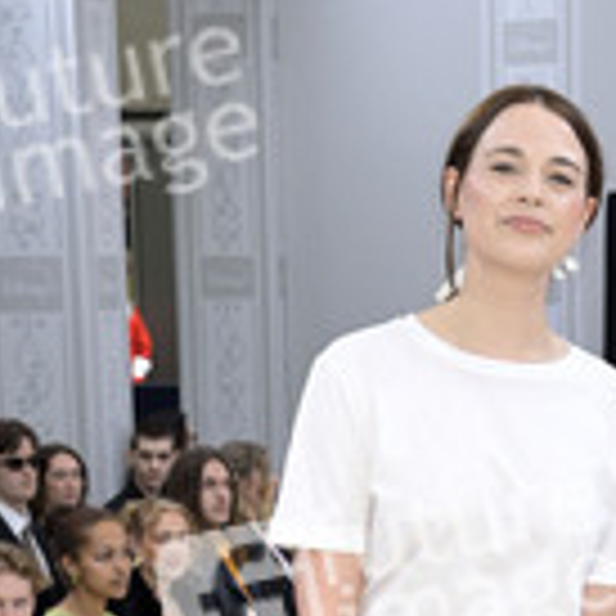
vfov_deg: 16.6
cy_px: 809
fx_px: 1993
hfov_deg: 17.4
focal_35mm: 99
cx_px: 517
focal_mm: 40
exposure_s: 1/250
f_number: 5.6
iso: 640
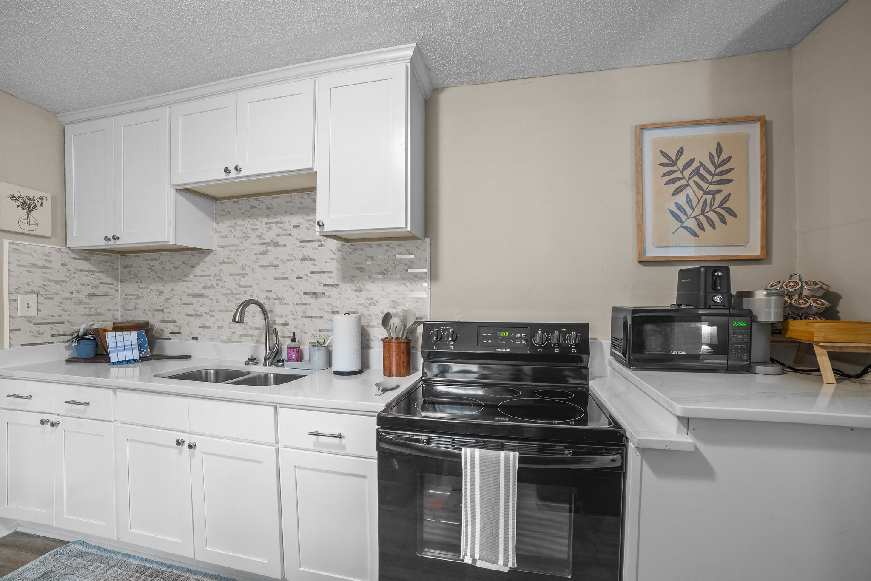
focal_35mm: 14
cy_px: 290
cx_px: 436
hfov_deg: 104.2
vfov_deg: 81.3
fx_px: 339
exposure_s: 3
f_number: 9
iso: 160
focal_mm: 14
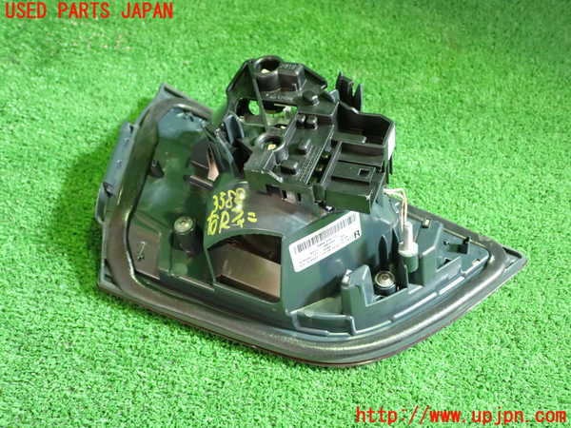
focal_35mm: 36
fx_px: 594
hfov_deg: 51.4
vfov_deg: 39.7
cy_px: 214
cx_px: 286
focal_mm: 6.37
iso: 800
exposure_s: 1/40
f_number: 2.5
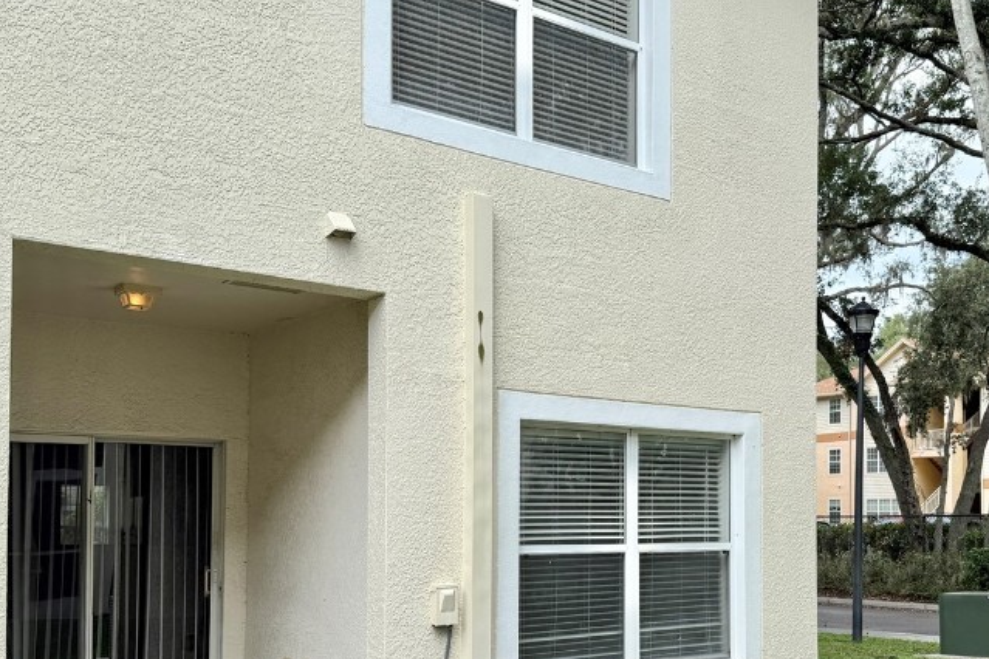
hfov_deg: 48.1
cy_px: 483
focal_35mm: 40
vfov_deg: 32.8
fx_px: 1099
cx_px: 608
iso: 80
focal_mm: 6.76
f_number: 1.78
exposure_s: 1/2370
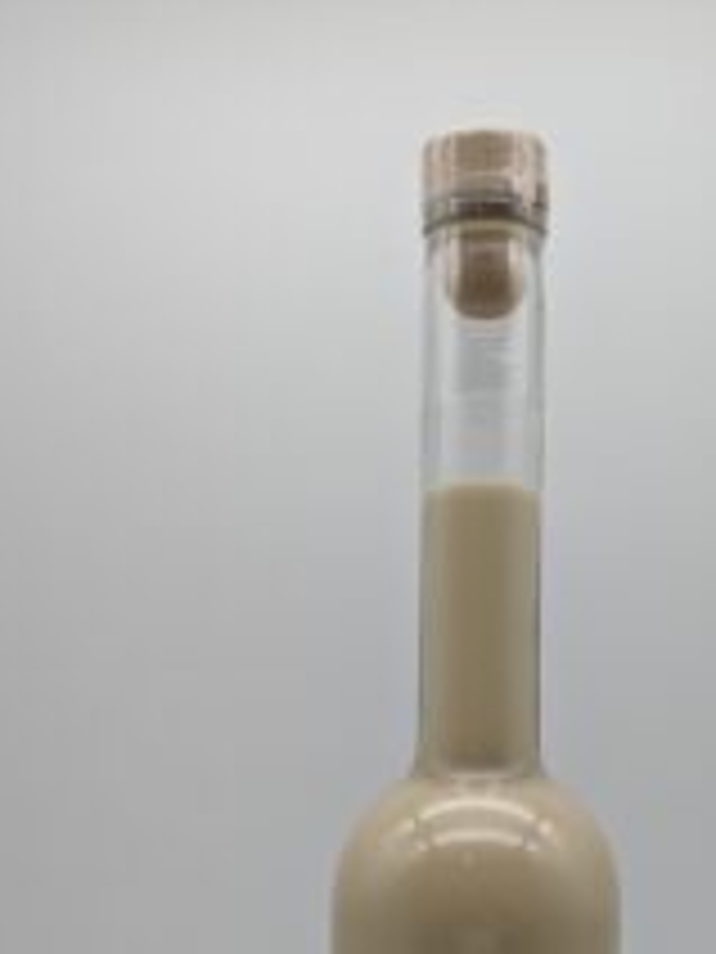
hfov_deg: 28.4
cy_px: 886
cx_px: 477
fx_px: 1407
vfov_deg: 35.0
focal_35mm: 51
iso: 53
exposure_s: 1/198
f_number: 1.73
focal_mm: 4.38
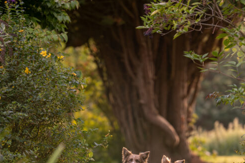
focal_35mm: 283
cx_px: 159
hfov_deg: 7.3
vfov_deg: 4.9
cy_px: 166
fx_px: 1927
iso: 160
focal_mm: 135
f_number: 1.8
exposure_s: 1/640
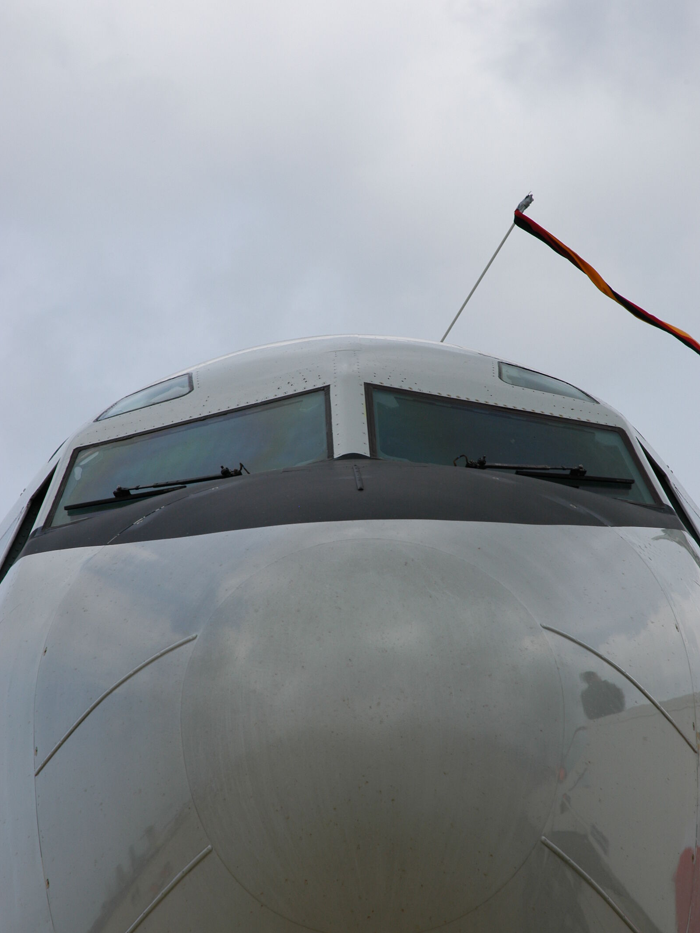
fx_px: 3074
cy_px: 492
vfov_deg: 17.3
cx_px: 350
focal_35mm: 114
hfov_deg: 13.0
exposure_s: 1/320
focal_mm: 70
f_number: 9
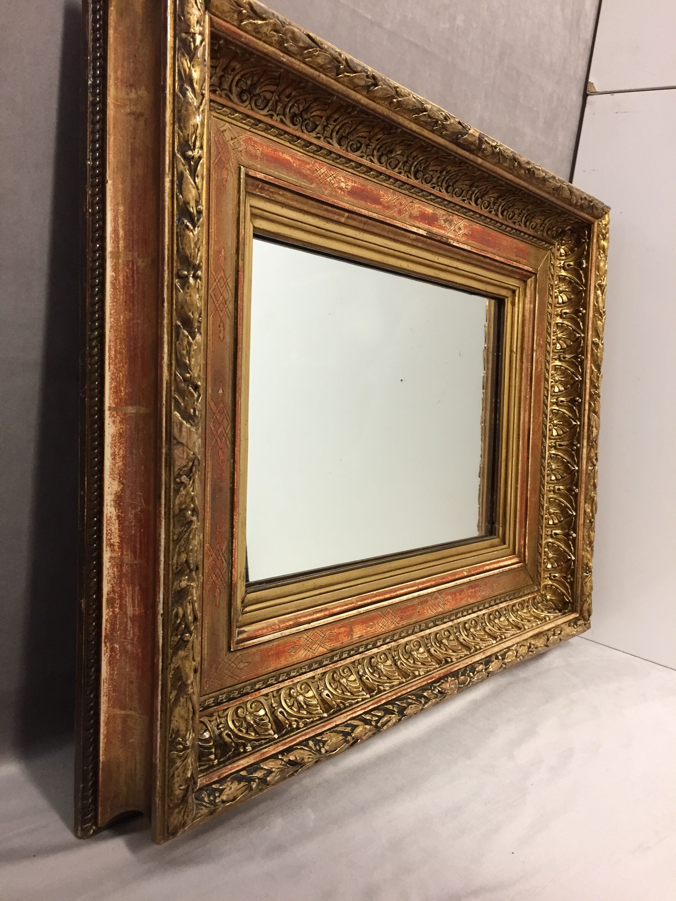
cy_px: 450
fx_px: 755
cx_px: 338
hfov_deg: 48.2
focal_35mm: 29
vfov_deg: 61.7
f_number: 2.2
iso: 160
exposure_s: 1/33
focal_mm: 4.15
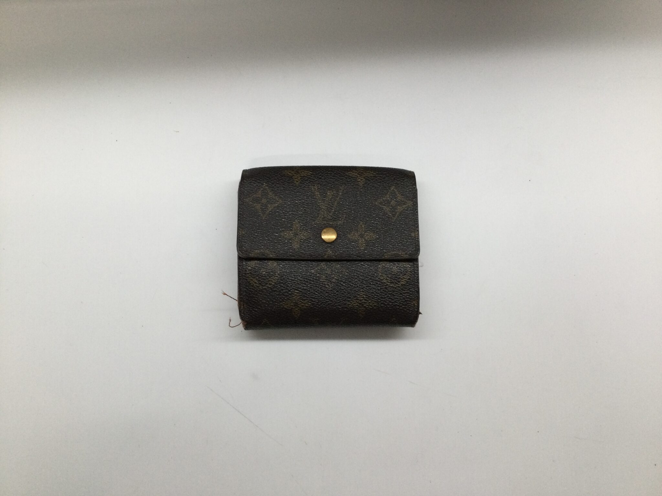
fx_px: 593
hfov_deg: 58.4
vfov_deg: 45.4
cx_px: 331
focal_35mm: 31
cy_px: 248
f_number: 2.4
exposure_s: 1/30
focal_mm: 3.3
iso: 25
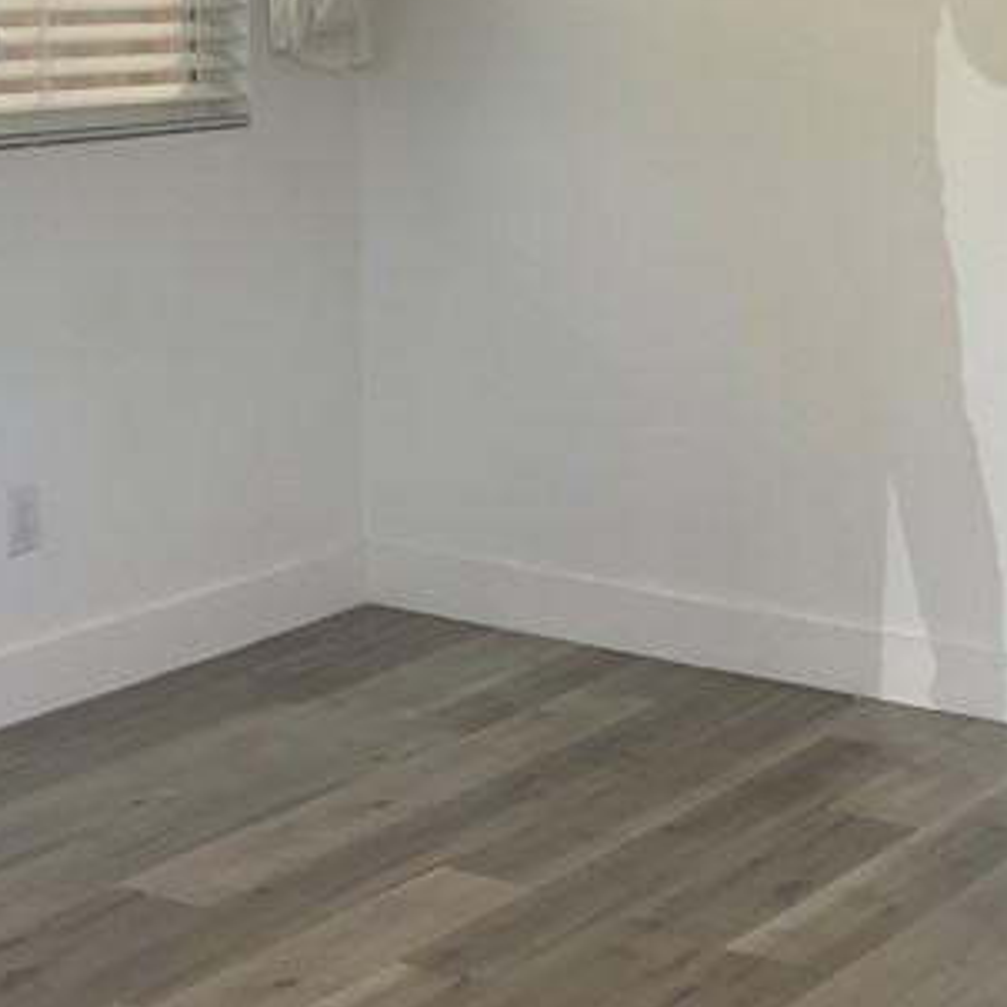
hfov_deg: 19.9
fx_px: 2863
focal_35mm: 87
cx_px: 620
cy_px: 293
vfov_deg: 19.8
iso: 40
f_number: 1.8
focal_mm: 3
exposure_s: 1/122
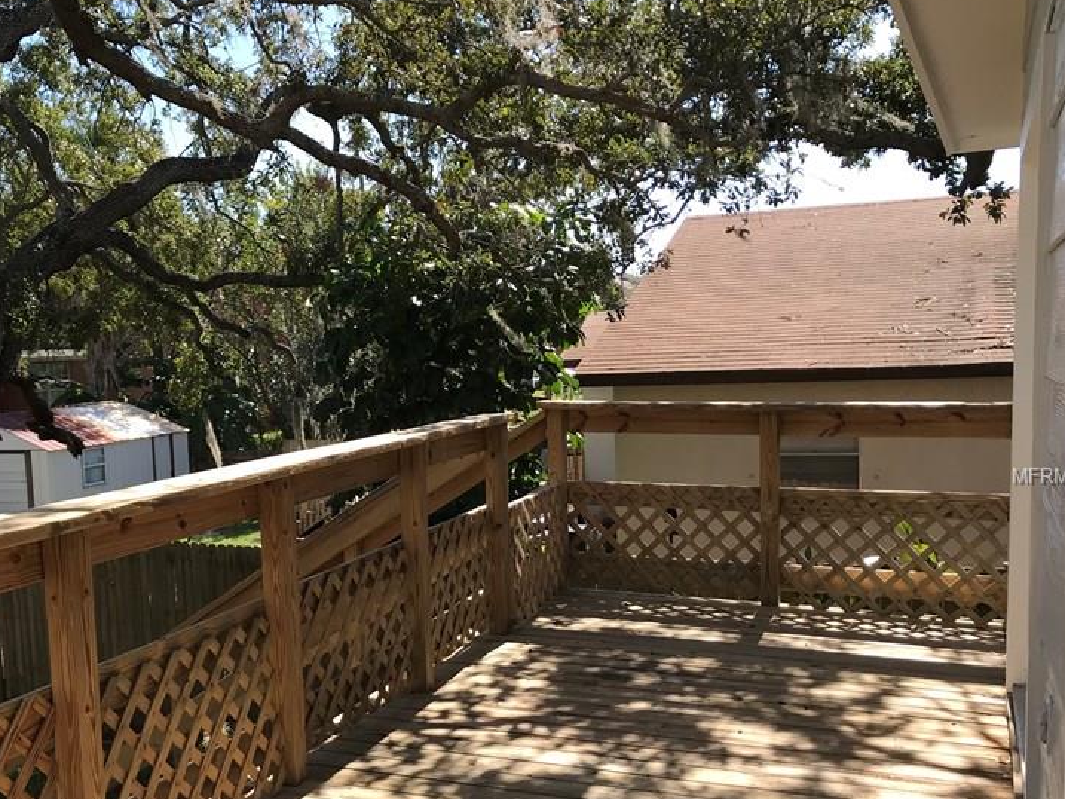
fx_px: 1231
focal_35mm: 40
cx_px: 342
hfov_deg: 46.0
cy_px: 477
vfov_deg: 35.8
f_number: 1.8
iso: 20
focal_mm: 3.99
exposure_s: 1/1041
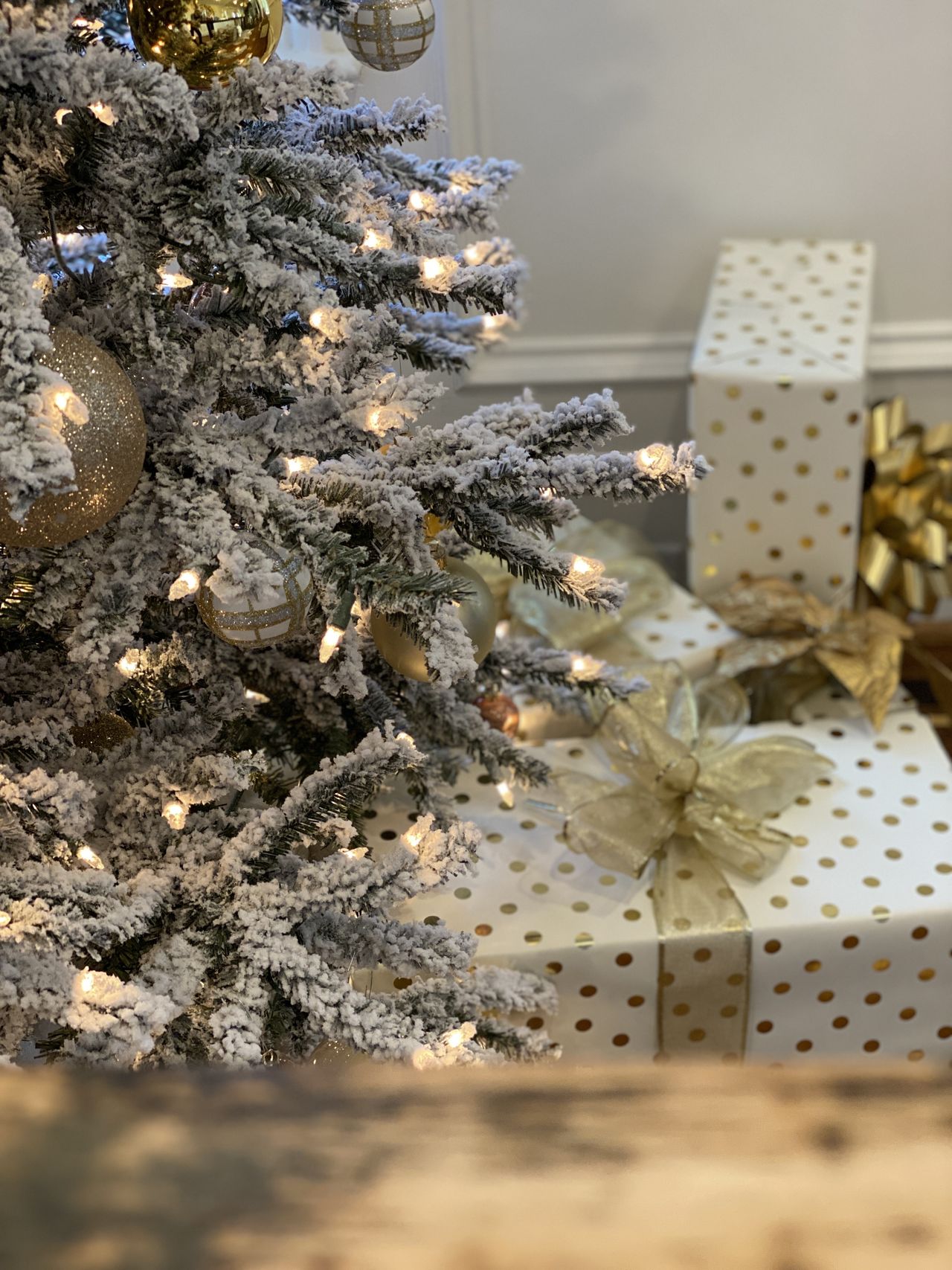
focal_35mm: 52
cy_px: 635
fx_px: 1907
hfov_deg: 28.0
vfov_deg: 36.8
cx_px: 476
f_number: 2
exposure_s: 1/60
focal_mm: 6
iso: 160
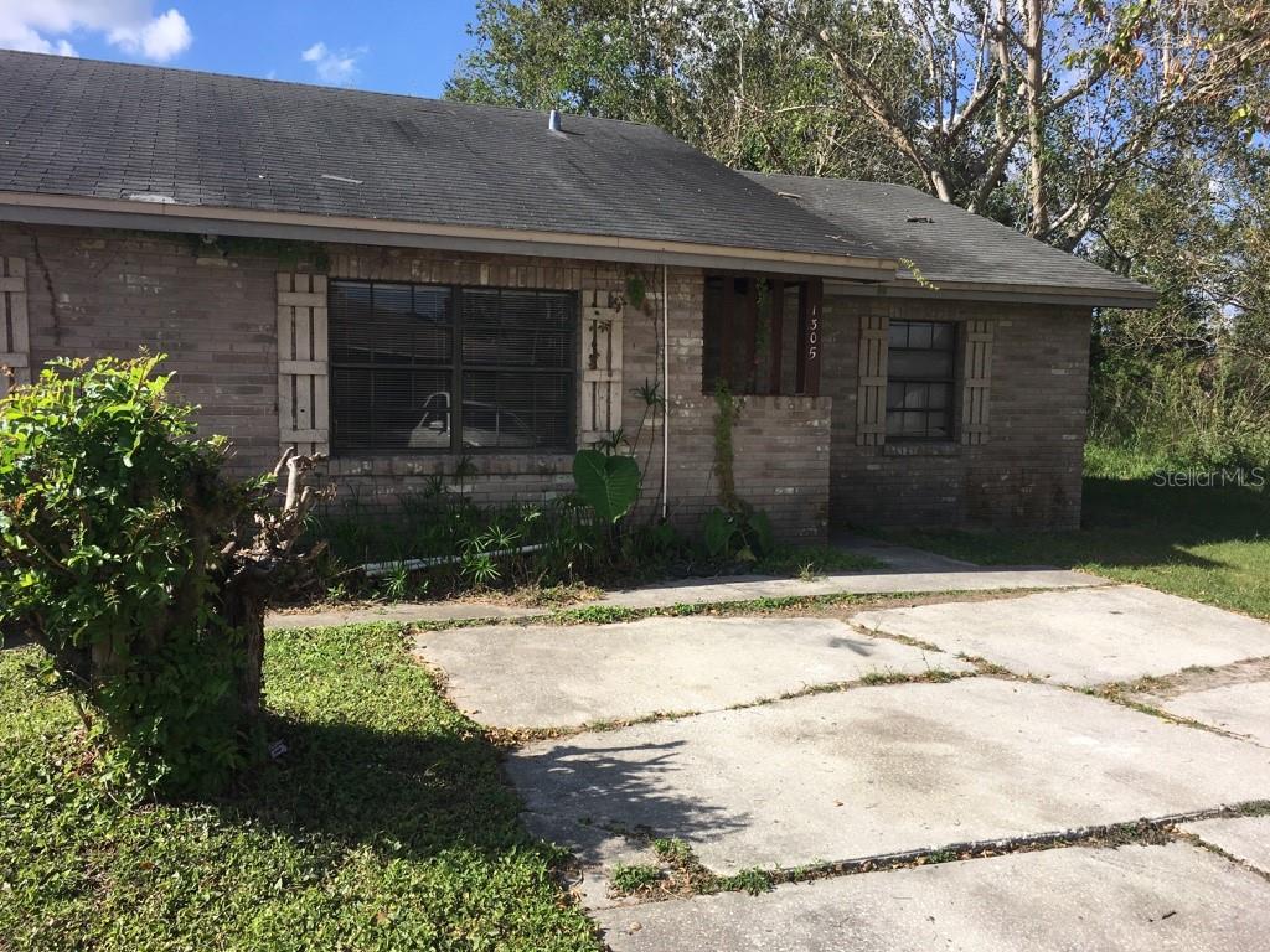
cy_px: 476
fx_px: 1064
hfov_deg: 61.7
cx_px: 635
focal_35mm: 29
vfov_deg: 48.2
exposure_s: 1/1425
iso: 25
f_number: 2.2
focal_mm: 4.15
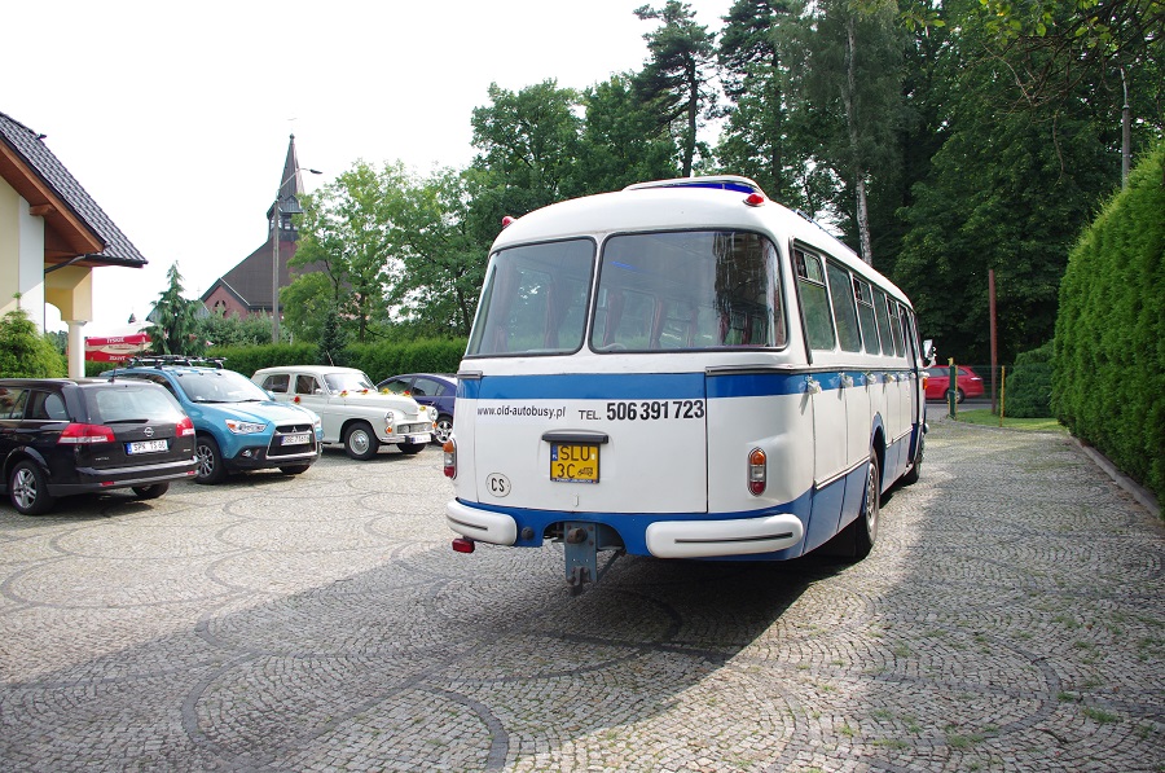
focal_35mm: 27
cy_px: 386
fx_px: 872
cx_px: 582
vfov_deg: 47.8
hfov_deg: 67.5
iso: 200
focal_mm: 18
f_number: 5
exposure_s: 1/400
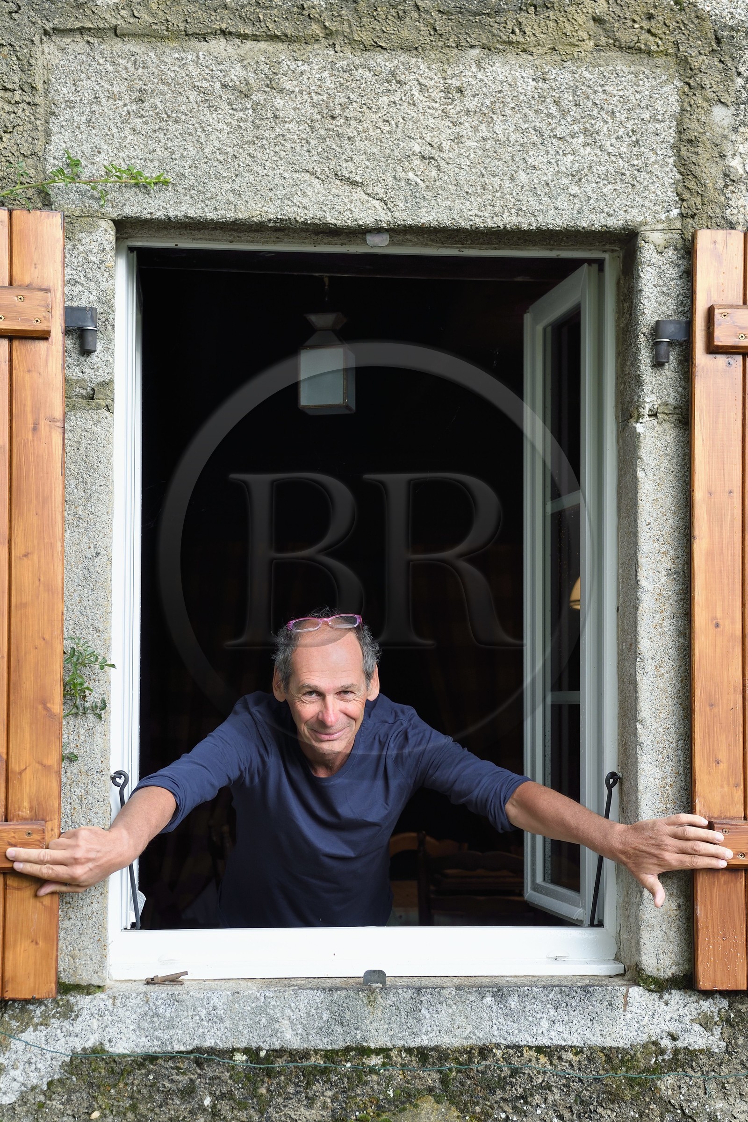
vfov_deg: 33.4
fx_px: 1870
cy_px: 561
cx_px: 374
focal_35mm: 60
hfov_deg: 22.6
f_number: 5.6
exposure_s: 1/80
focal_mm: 60
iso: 800
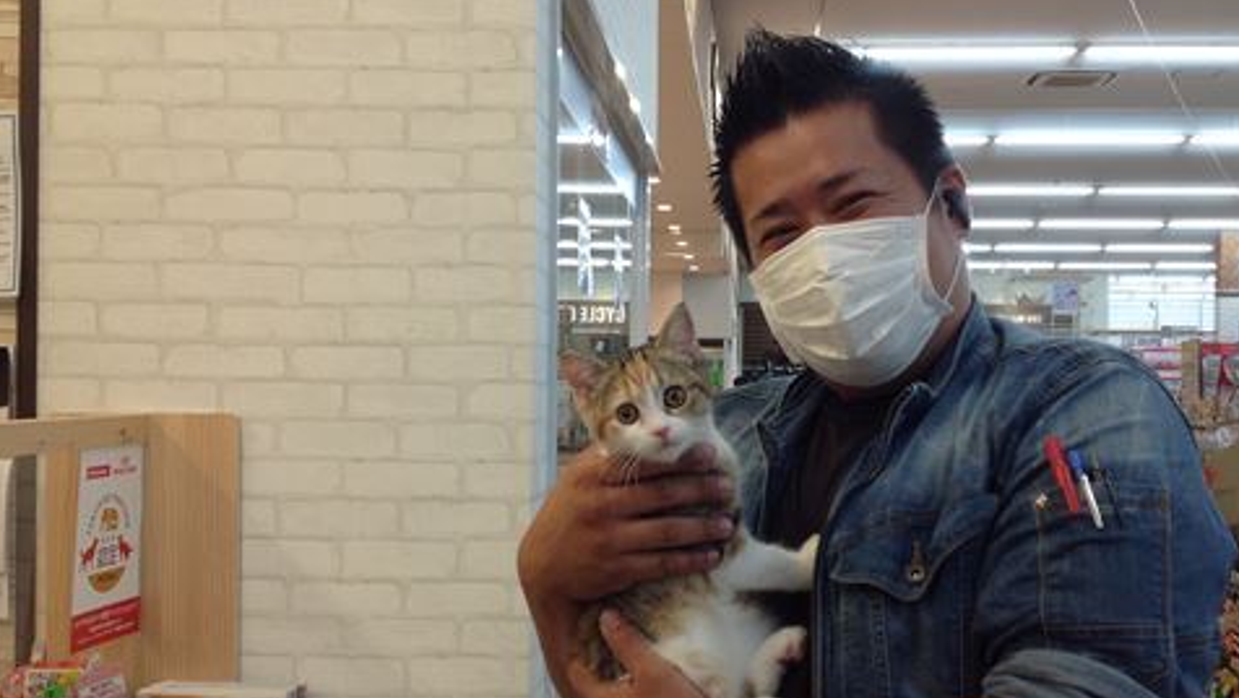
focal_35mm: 48
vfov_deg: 24.9
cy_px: 385
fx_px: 1577
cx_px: 692
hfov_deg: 42.8
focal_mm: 4.28
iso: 64
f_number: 2.4
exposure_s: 1/60
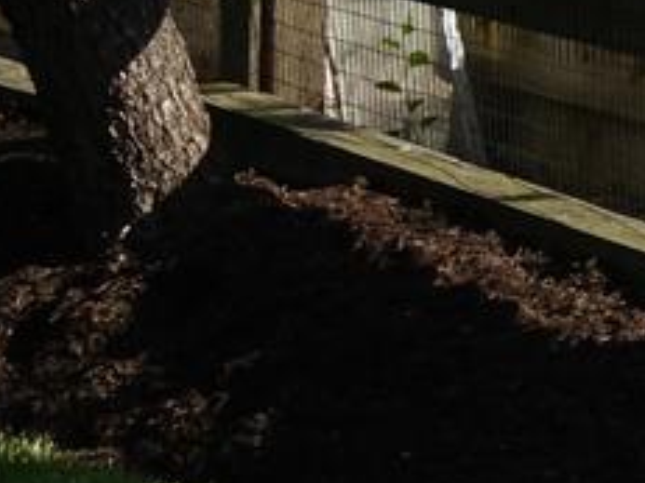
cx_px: 2376
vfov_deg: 4.5
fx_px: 5885
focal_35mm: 316
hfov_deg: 5.6
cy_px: -1037
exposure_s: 1/640
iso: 125
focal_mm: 13.65
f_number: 4
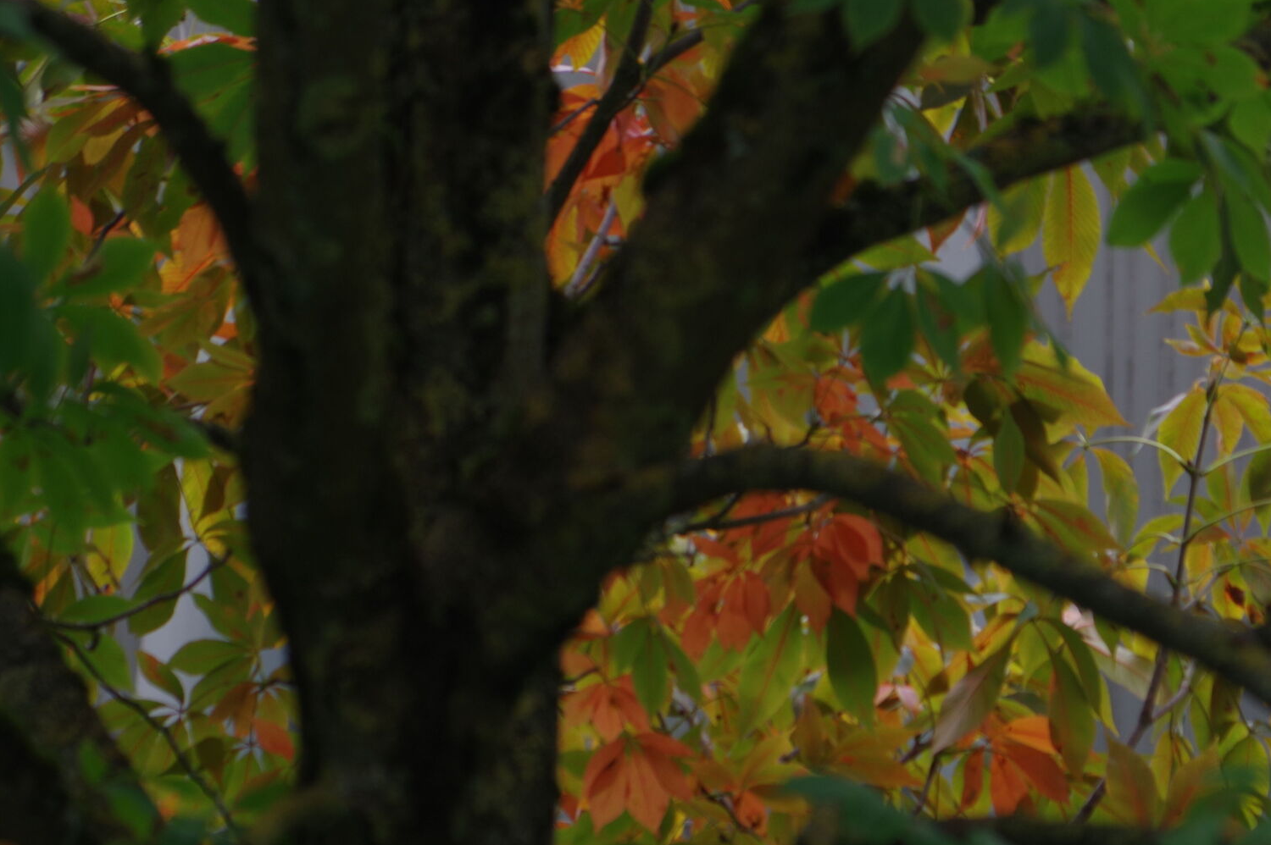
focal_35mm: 480
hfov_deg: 4.3
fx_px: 16935
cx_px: 730
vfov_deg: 2.9
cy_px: 605
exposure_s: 1/20
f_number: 8
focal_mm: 200
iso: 100
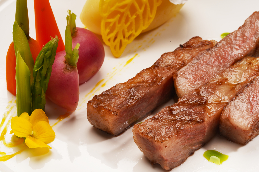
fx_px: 719
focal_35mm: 100
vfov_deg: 13.7
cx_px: 130
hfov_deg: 20.4
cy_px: 86
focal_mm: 100
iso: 100
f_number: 22
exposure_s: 1/160
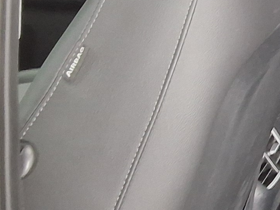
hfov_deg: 13.2
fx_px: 1027
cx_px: 577
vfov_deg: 11.7
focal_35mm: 127
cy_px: 66
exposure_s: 1/40
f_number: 1.9
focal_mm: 2.91
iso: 160
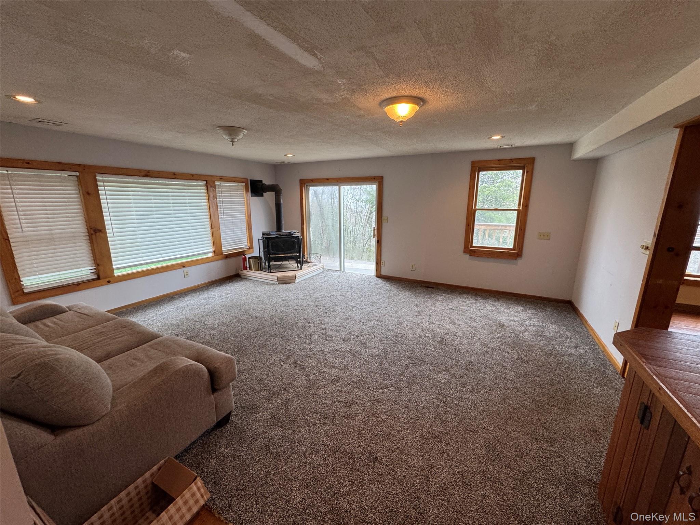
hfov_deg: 102.1
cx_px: 350
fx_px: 283
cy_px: 262
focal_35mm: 14
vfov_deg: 85.7
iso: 200
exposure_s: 1/120
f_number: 2.2
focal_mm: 2.22
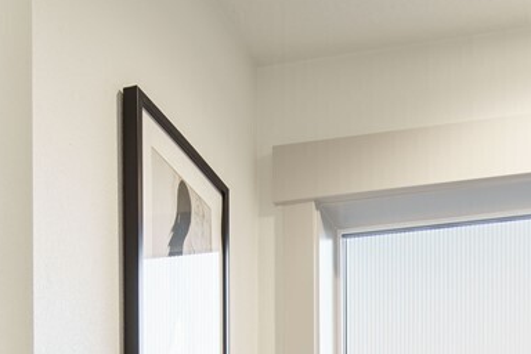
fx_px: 1106
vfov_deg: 14.7
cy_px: 728
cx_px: 324
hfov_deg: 26.9
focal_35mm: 75
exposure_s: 1/2
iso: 100
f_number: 11
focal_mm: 17
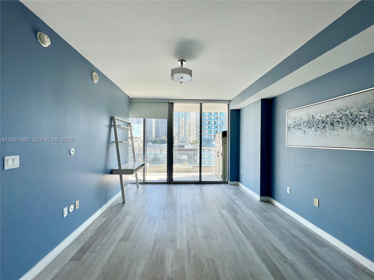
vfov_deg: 89.9
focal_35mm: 13
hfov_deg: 106.2
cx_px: 187
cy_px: 140
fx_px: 140
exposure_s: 1/169
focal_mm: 1.57
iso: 32
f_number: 1.8
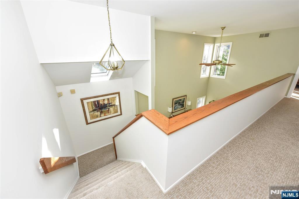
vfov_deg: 81.2
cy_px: 100
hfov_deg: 104.2
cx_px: 150
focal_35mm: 14
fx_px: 116
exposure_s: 1/125
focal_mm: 14
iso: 800
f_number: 5.6
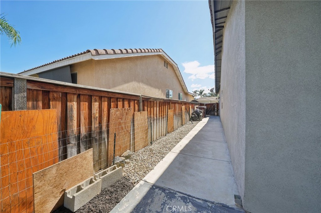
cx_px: 160
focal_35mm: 13
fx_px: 116
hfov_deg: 108.3
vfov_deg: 85.4
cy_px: 106
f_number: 8
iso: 100
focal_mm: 13
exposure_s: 1/100
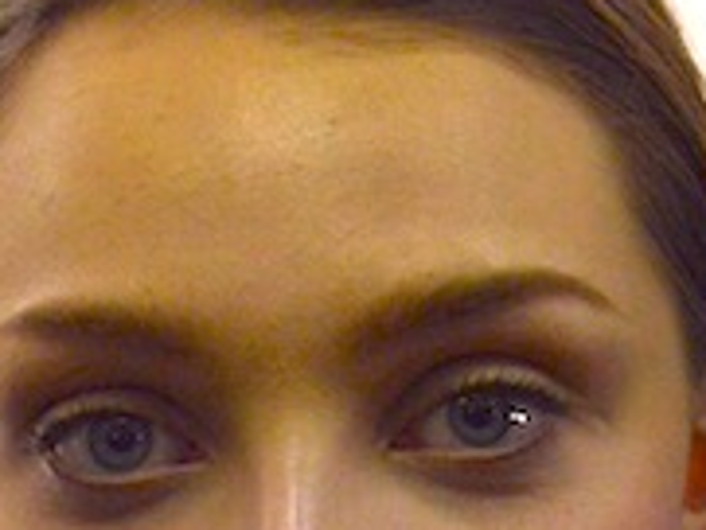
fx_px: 4367
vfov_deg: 6.9
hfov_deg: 9.2
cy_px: 627
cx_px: 308
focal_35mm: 214
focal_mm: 42
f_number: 8
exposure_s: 1/250
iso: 800
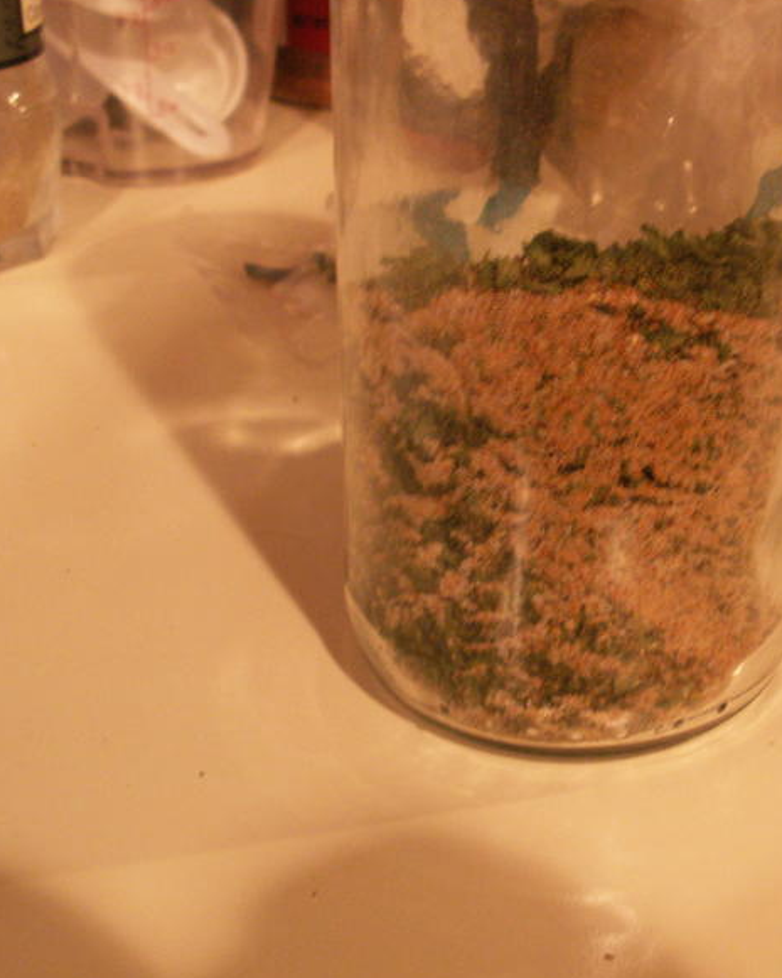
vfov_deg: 35.4
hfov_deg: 28.2
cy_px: 463
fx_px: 1533
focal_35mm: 53
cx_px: 588
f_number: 2.8
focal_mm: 5.86
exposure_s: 1/6
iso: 160
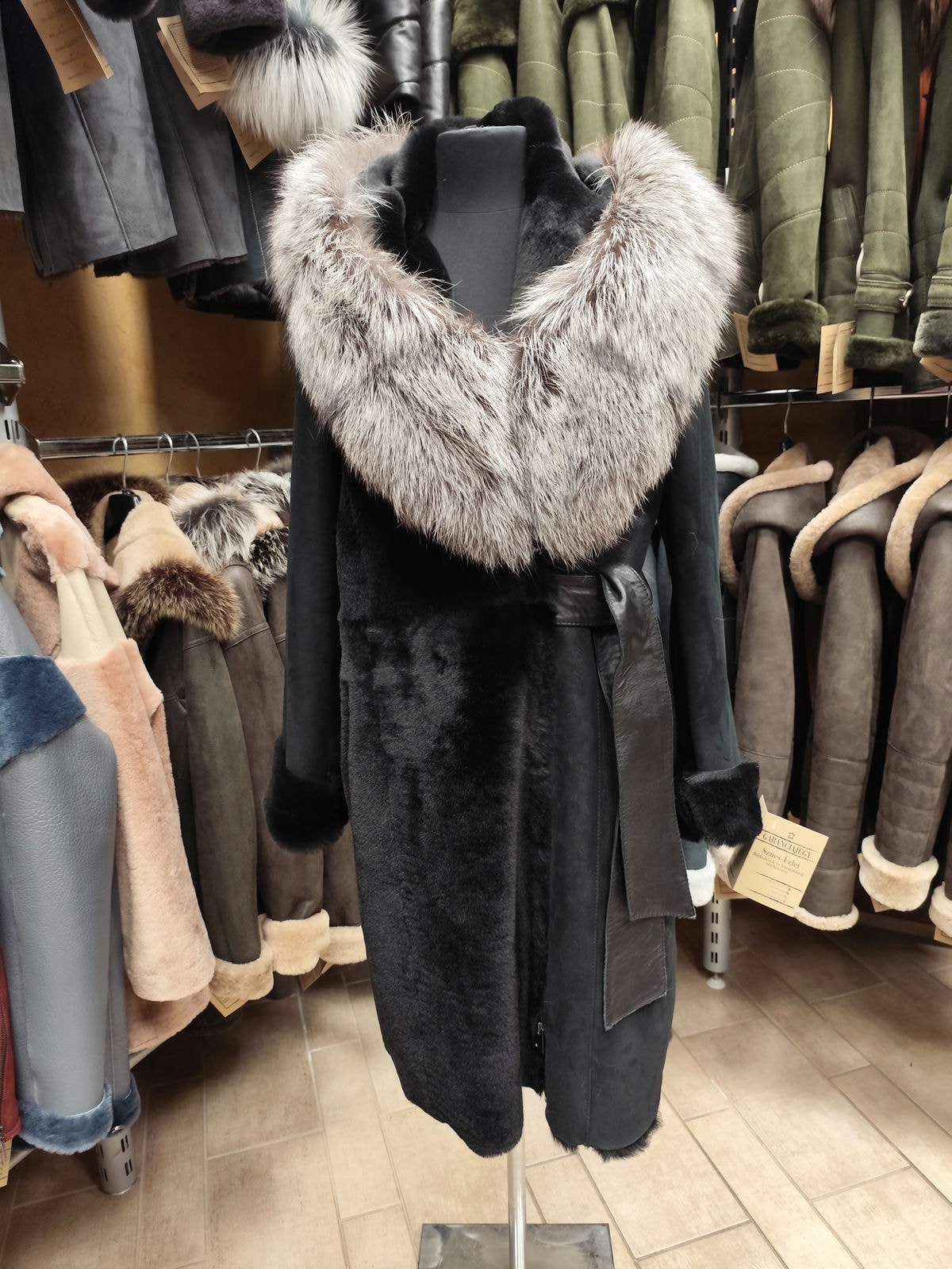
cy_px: 634
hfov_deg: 58.9
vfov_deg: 73.9
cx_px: 476
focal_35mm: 23
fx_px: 843
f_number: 1.65
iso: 640
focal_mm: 6.14
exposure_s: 1/50
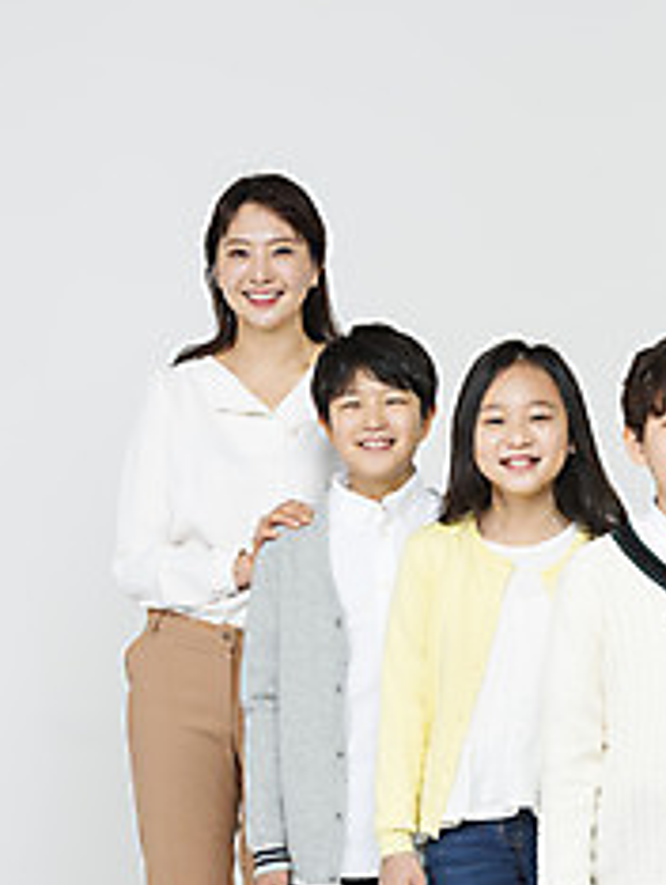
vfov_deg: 13.0
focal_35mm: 151
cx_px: 501
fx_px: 3867
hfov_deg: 9.8
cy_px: 692
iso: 100
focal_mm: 92
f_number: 14
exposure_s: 1/125
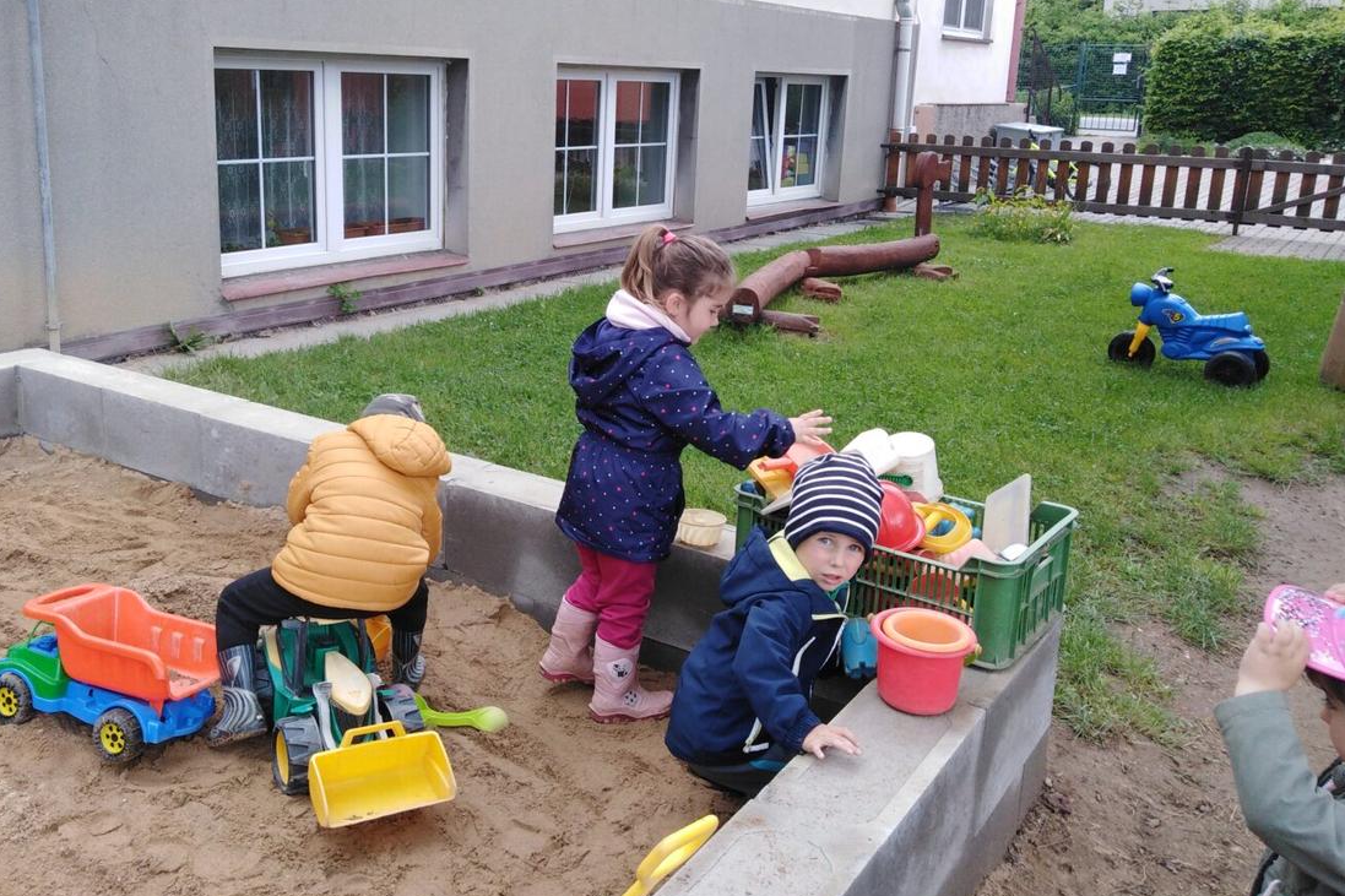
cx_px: 559
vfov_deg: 39.8
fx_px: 1233
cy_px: 371
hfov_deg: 56.9
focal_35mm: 33
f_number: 2.2
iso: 100
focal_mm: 3.46
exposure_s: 1/155
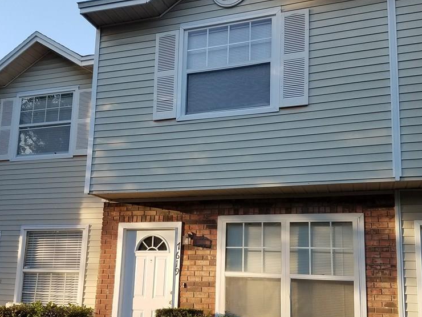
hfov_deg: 51.3
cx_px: 226
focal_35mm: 36
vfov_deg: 39.3
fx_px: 439
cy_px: 203
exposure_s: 1/393
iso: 40
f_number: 1.7
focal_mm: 4.2
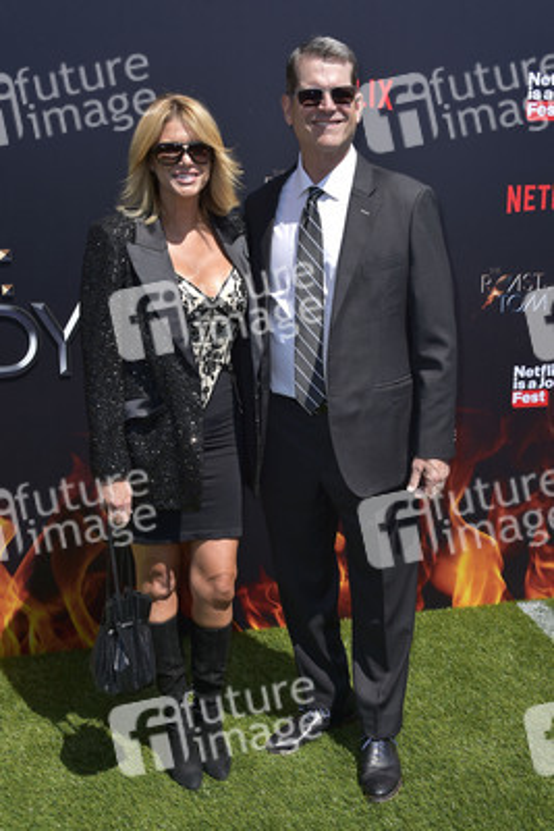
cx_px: 277
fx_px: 876
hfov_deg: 35.1
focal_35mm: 38
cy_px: 416
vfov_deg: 50.7
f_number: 8
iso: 200
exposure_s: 1/250
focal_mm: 38
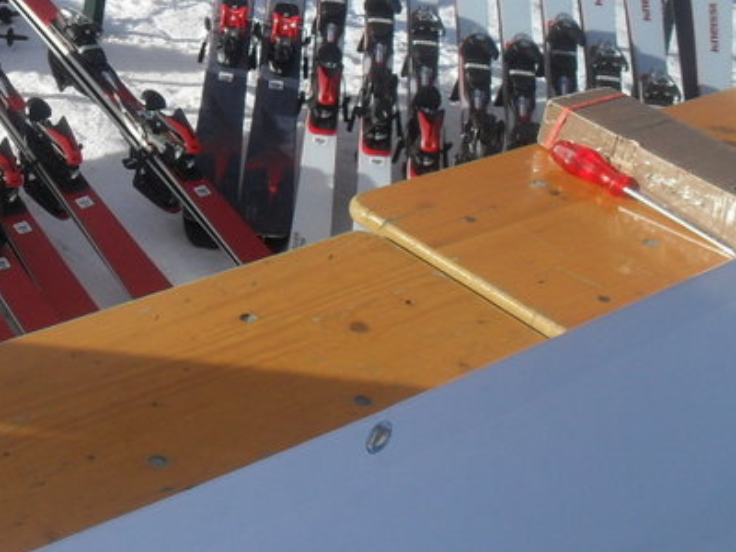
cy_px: 96
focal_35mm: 70
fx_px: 1488
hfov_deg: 26.6
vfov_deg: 20.7
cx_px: 33
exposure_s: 1/180
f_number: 8.4
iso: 100
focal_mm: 6.3
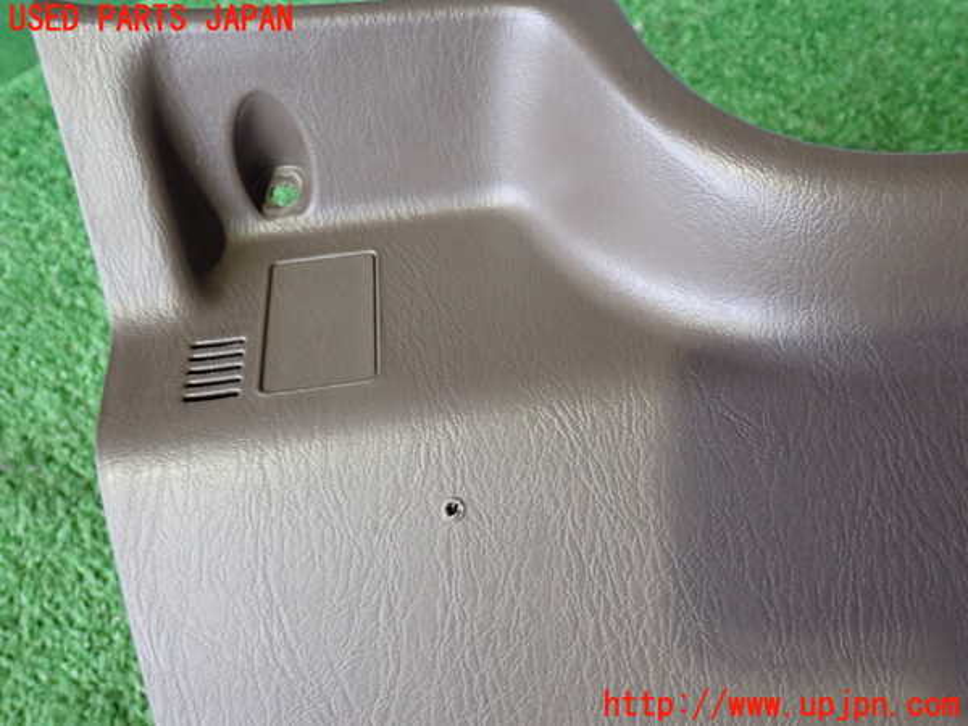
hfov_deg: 49.0
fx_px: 1063
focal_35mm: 38
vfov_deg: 37.7
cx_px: 484
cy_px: 363
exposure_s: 1/40
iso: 640
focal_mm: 6.83
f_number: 2.7
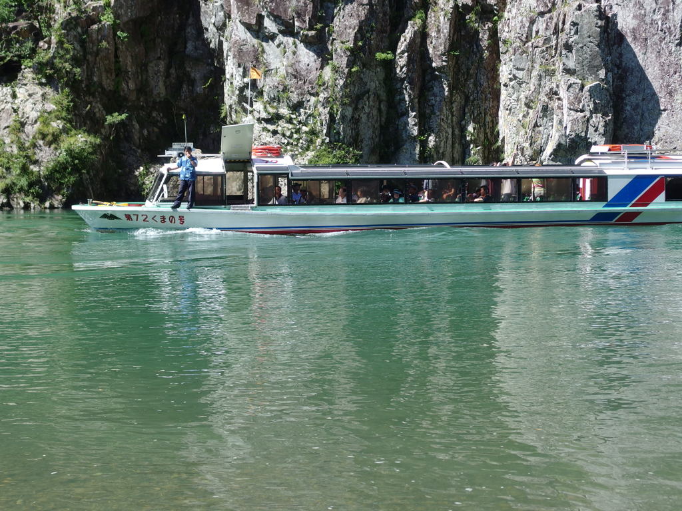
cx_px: 341
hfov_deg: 29.4
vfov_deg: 22.3
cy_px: 256
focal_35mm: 66
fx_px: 1300
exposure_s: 1/500
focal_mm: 14.1
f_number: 3.5
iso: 100
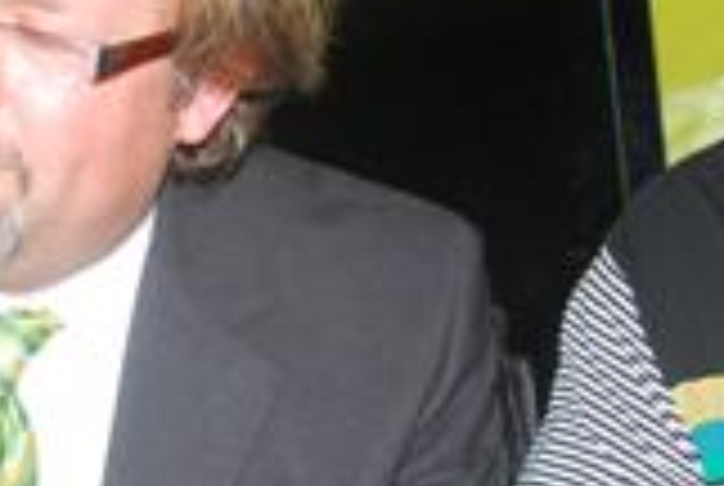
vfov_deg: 12.8
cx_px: 331
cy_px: 356
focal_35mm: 107
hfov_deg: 19.1
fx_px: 2156
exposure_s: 1/250
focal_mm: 22
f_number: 3.5
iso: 400
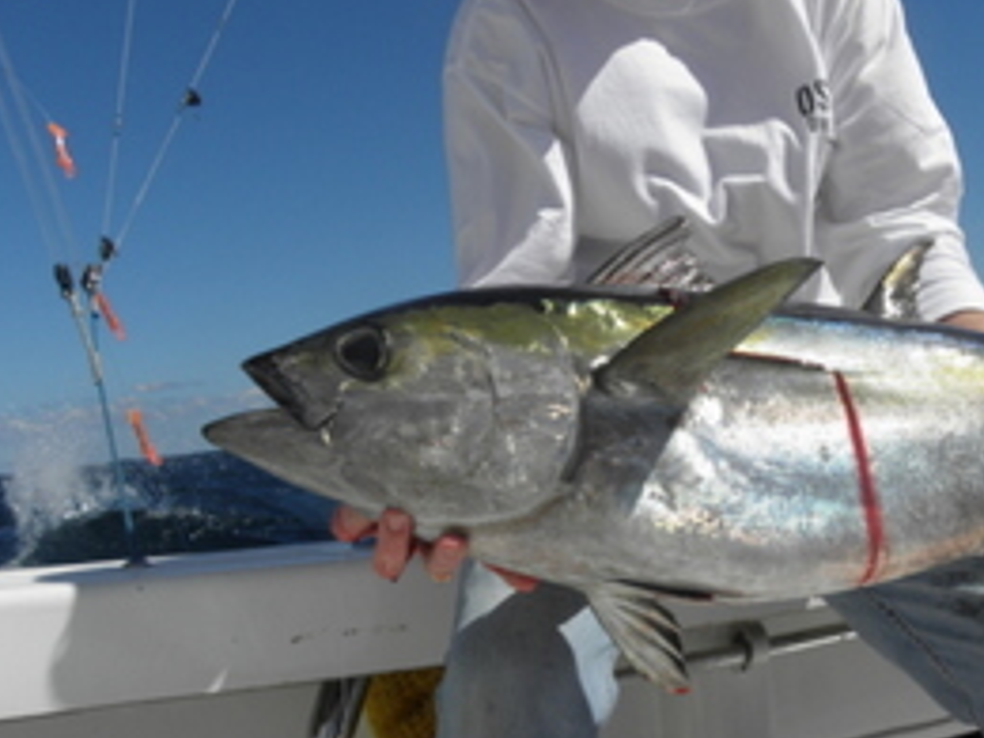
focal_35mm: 40
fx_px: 1137
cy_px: 333
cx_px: 685
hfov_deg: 45.8
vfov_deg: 35.9
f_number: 5.6
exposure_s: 1/640
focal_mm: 4.6
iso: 64
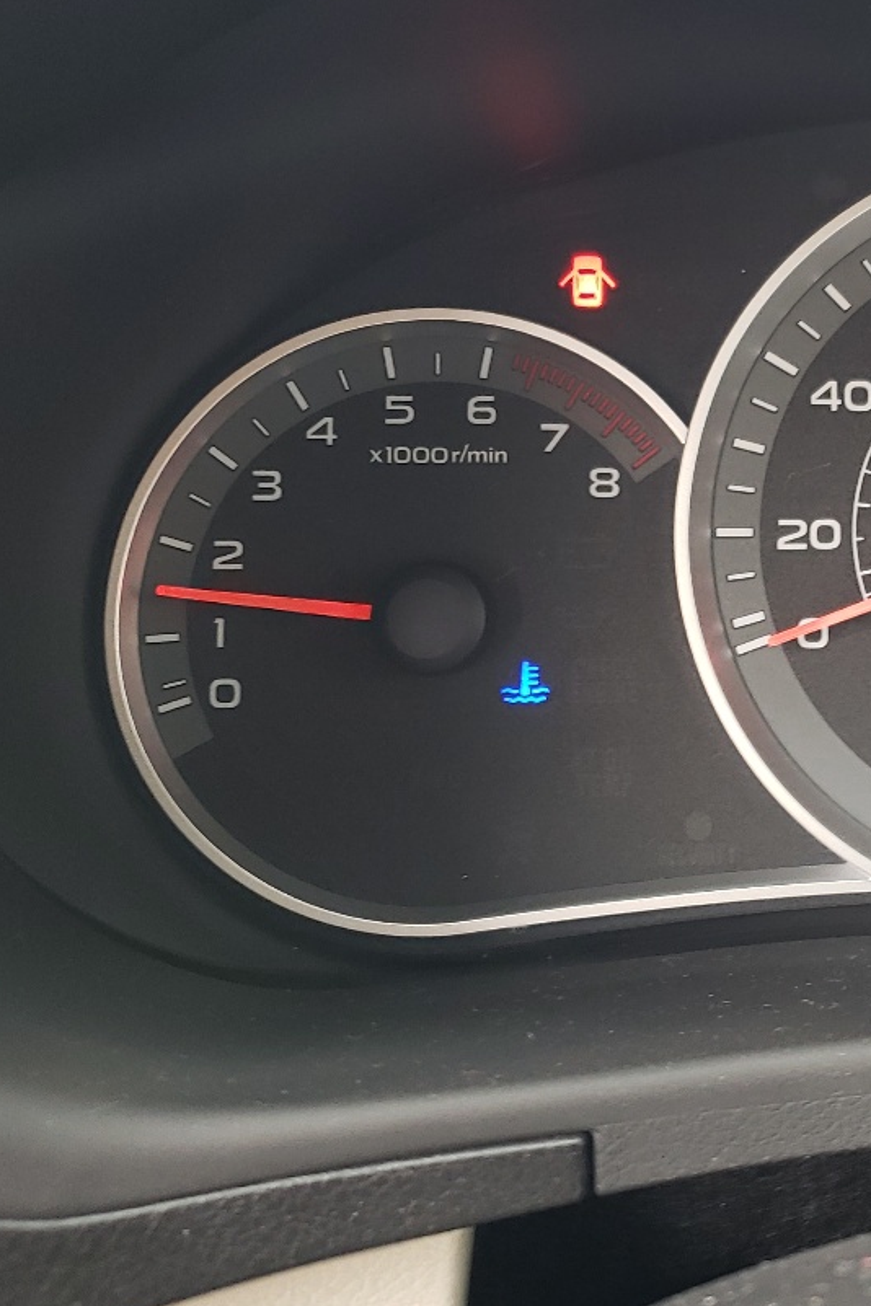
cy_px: 497
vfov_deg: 36.7
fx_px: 1960
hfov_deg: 23.4
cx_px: 969
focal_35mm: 54
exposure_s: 1/60.2
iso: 76
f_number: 1.5
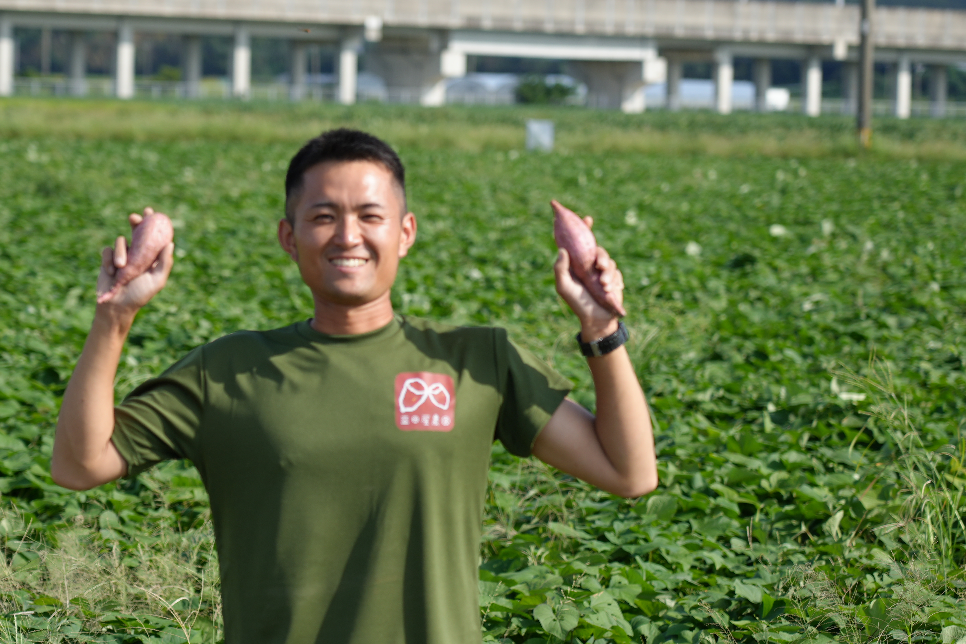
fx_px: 4668
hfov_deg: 11.8
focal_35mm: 174
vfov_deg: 7.9
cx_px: 350
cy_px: 301
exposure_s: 1/640
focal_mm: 104
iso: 100
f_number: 4.5
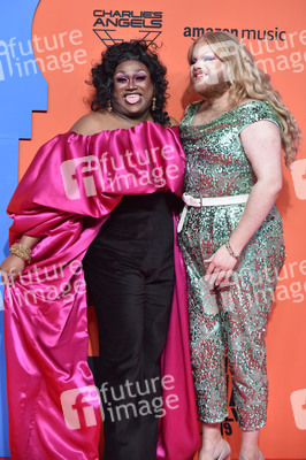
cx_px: 153
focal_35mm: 80
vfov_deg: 25.4
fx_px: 1022
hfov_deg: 17.0
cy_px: 230
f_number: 3.5
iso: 2000
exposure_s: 1/250
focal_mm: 80
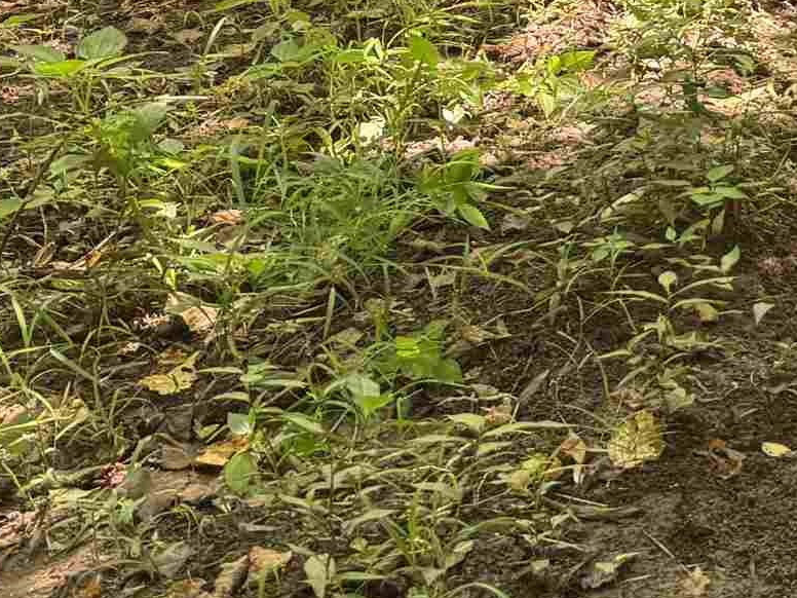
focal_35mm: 95
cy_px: -201
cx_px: 1563
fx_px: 2187
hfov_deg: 16.2
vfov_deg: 14.8
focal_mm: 6.76
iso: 80
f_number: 1.78
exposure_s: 1/123
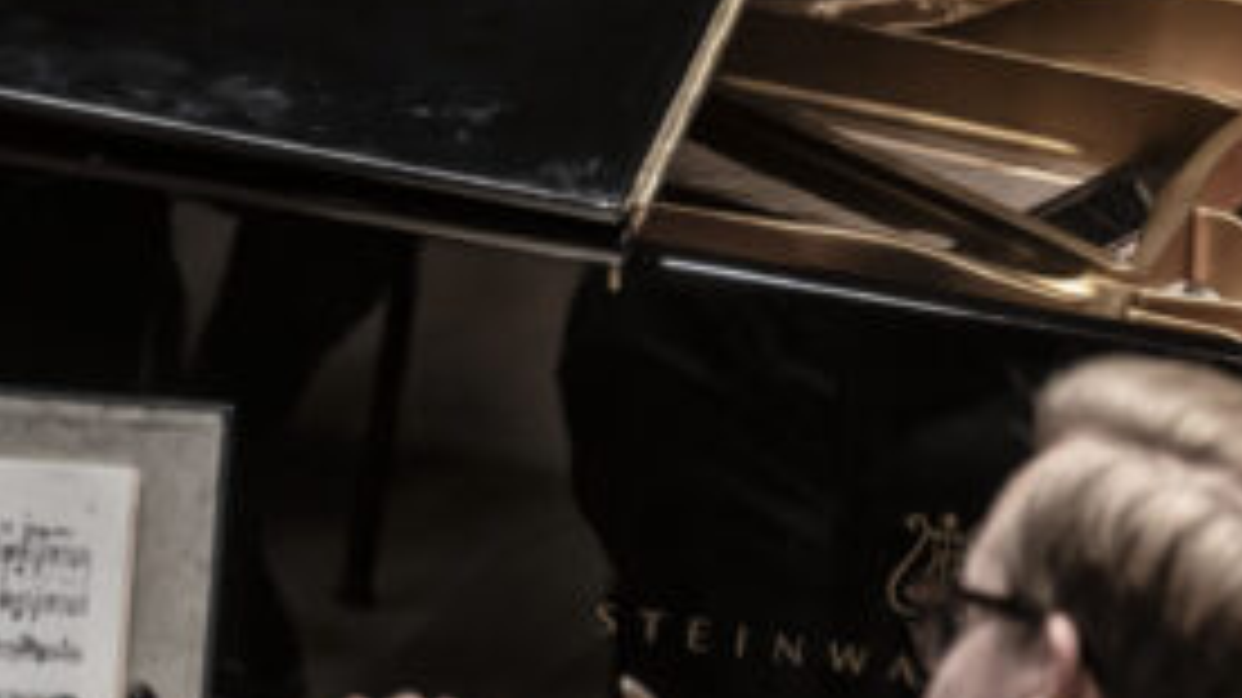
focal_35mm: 911
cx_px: 1796
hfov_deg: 2.4
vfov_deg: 1.3
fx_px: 29990
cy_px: 417
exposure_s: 1/250
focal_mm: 300
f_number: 5.6
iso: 2000
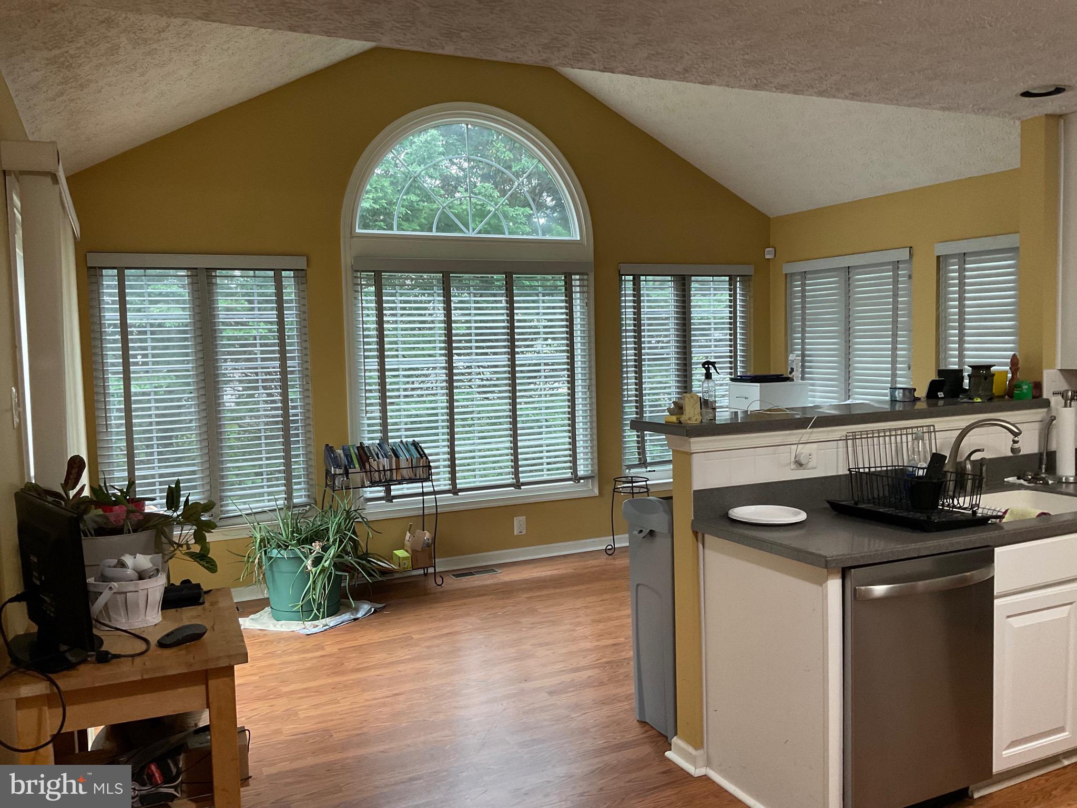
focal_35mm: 29
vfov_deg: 48.2
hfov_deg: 61.7
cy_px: 404
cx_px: 538
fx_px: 902
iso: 125
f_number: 1.8
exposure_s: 1/60
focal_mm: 3
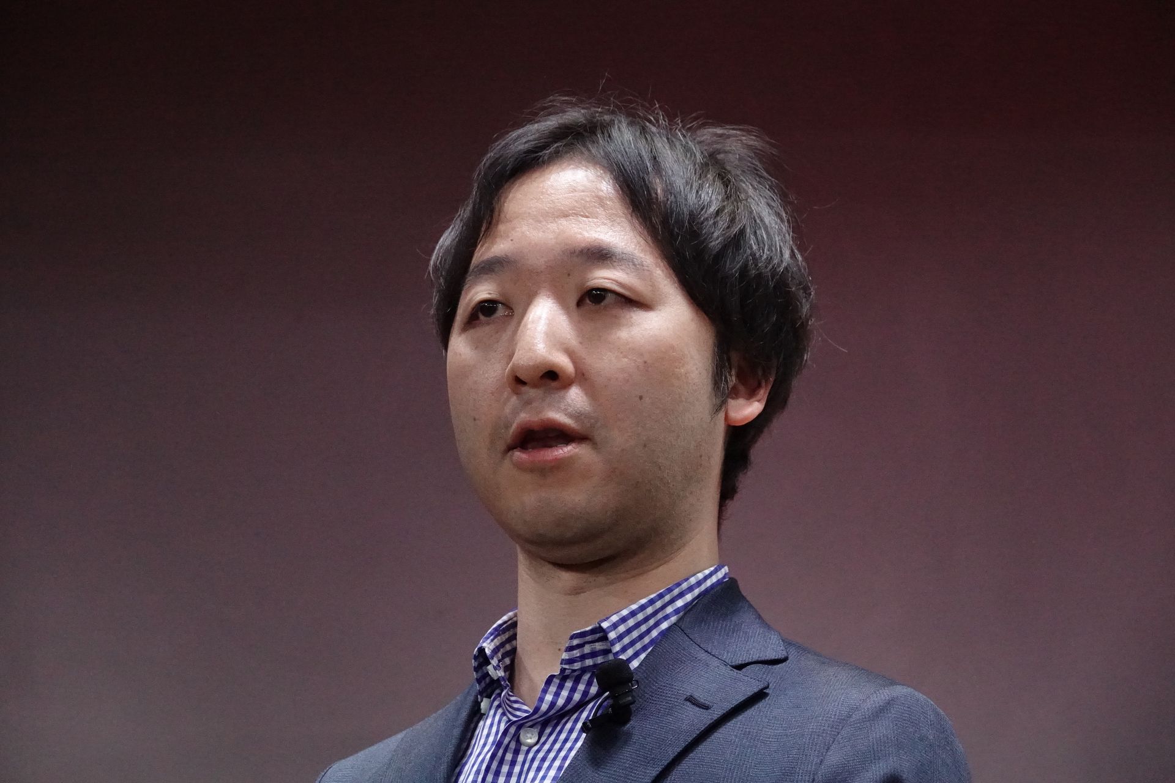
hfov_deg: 14.8
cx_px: 588
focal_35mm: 139
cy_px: 392
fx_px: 4536
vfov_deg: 9.9
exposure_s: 1/640
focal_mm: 51.14
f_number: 4
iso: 4000
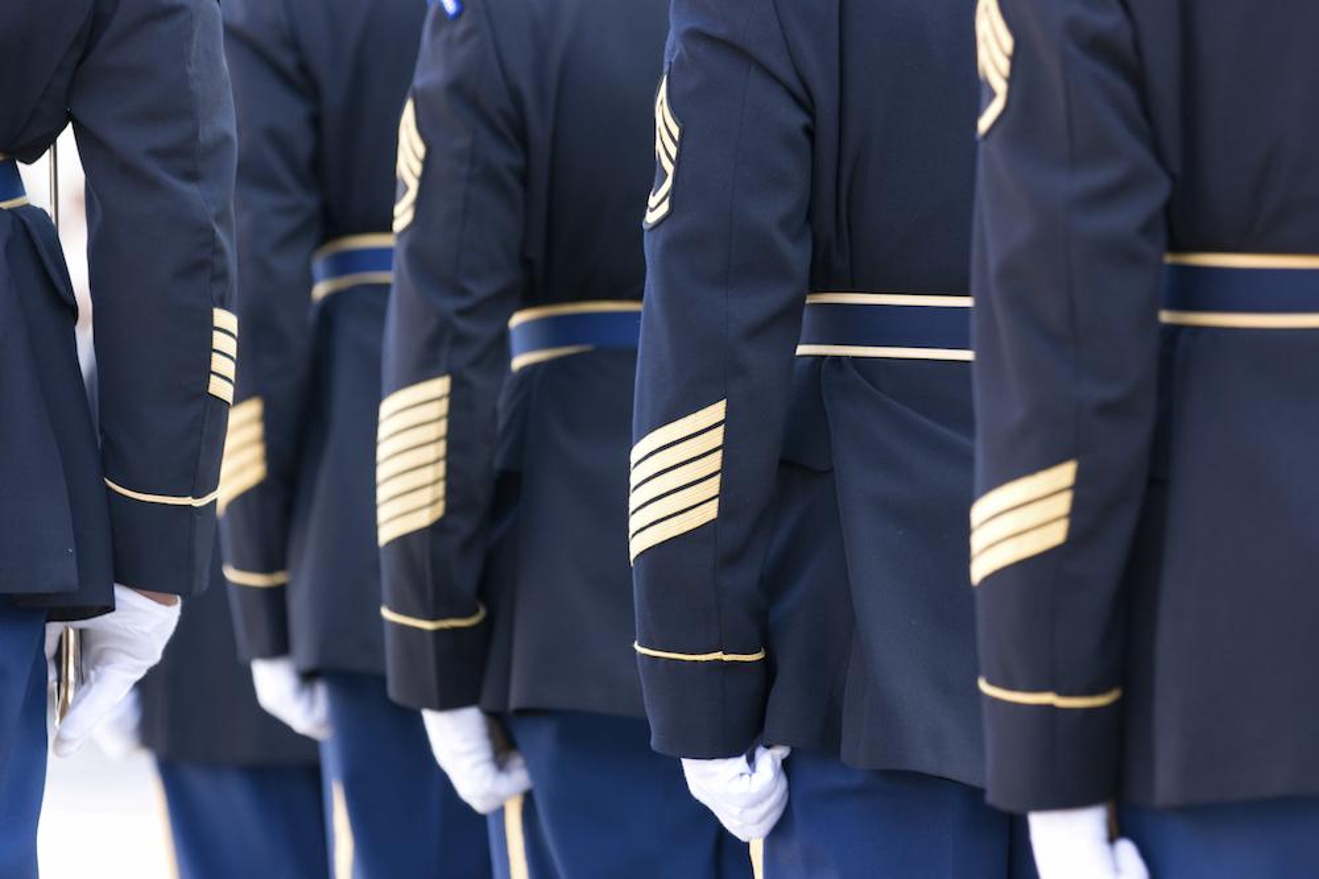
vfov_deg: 7.0
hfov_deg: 10.5
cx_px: 660
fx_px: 7145
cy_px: 440
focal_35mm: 195
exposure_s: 1/100
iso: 200
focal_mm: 130
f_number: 3.2
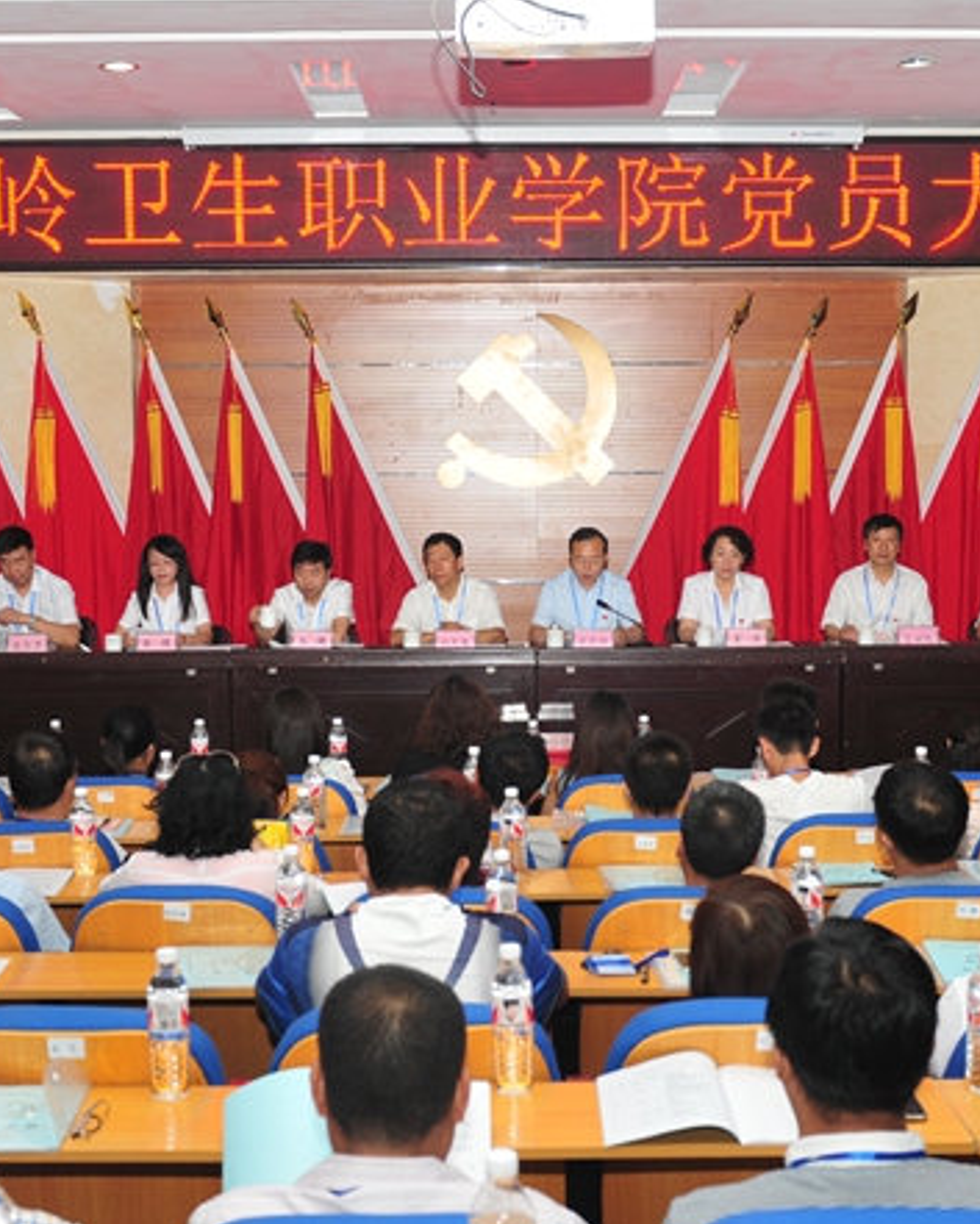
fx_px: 1885
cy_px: 624
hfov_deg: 29.1
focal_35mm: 52
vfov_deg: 36.0
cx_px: 530
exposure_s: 1/100
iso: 250
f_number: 5
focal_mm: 24
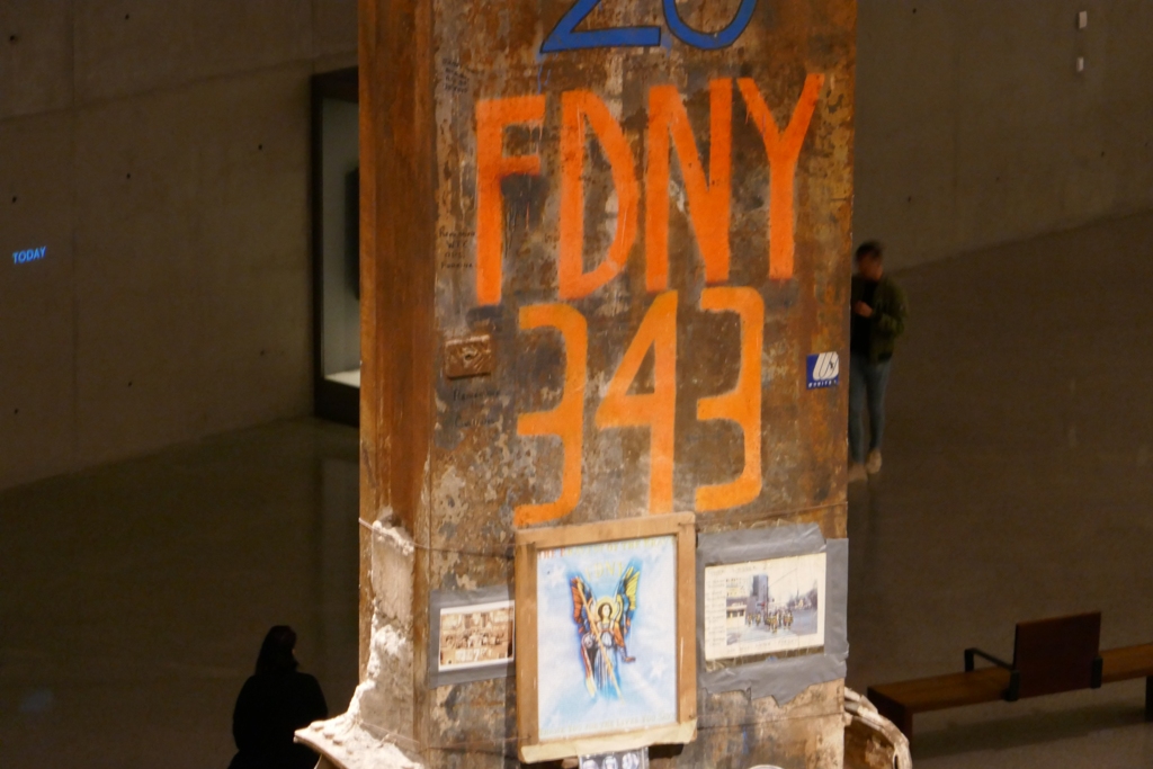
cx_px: 576
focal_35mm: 211
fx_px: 6758
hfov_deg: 9.8
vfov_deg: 6.5
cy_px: 384
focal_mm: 76.8
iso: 1600
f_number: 5.9
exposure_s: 1/8
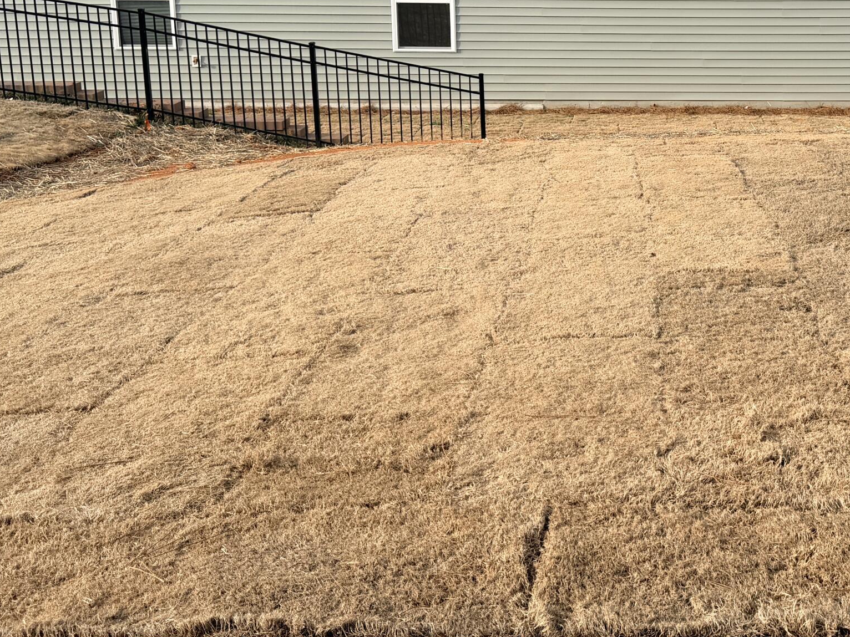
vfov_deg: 30.1
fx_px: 1154
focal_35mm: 47
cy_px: 121
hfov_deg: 39.1
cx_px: 665
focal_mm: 6.76
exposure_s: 1/2907
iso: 80
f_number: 1.78
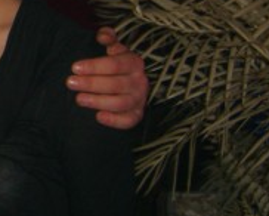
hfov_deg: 14.6
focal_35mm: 122
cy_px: -21
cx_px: -148
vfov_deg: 12.5
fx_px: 972
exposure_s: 1/60
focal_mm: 7.9
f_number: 2.8
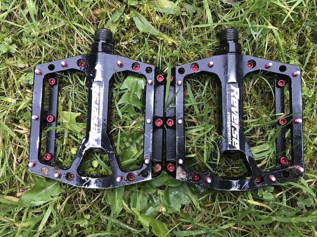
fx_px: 256
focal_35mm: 28
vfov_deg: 49.7
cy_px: 118
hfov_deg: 63.4
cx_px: 158
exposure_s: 1/14
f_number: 1.8
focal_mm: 3.99
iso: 100
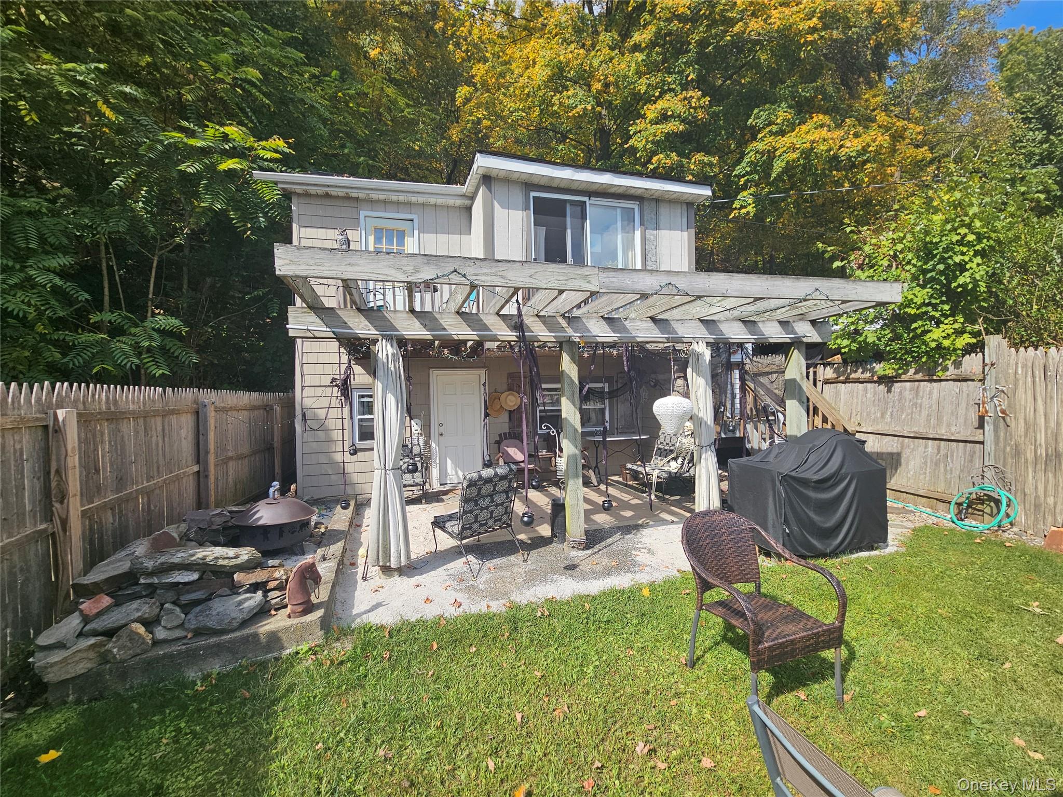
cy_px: 398
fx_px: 399
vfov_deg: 89.9
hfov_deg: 106.2
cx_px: 532
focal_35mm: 13
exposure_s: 1/1387
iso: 50
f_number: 2.2
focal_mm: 2.2
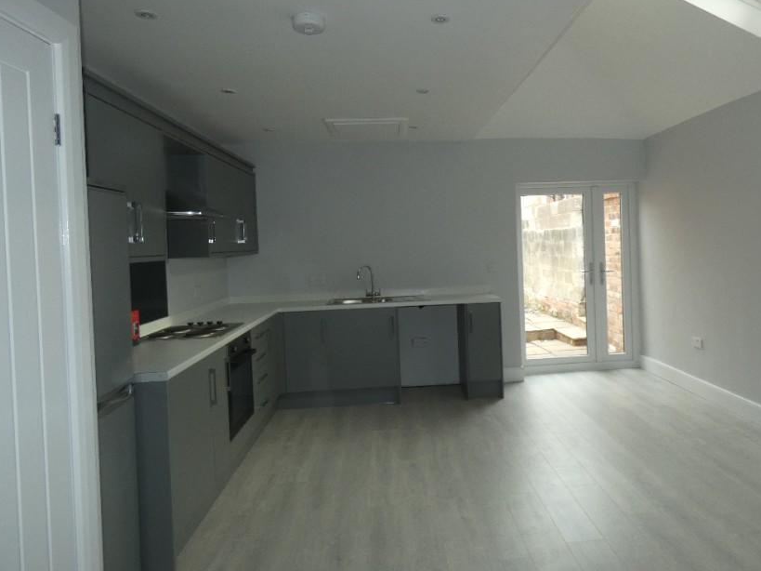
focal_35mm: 25
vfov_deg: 54.8
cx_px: 439
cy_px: 259
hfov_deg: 69.0
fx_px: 550
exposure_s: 1/60
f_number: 2.8
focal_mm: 3.6
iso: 125
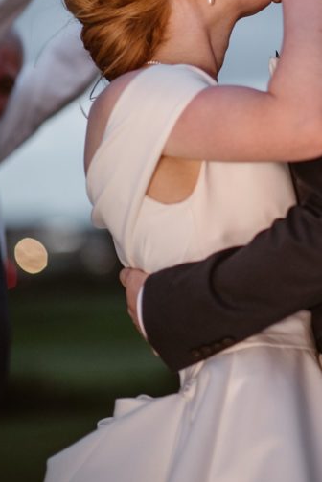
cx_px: 305
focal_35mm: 173
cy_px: 49
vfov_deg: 11.8
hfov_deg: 7.9
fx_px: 2318
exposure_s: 1/200
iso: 1250
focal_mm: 85
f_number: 1.8
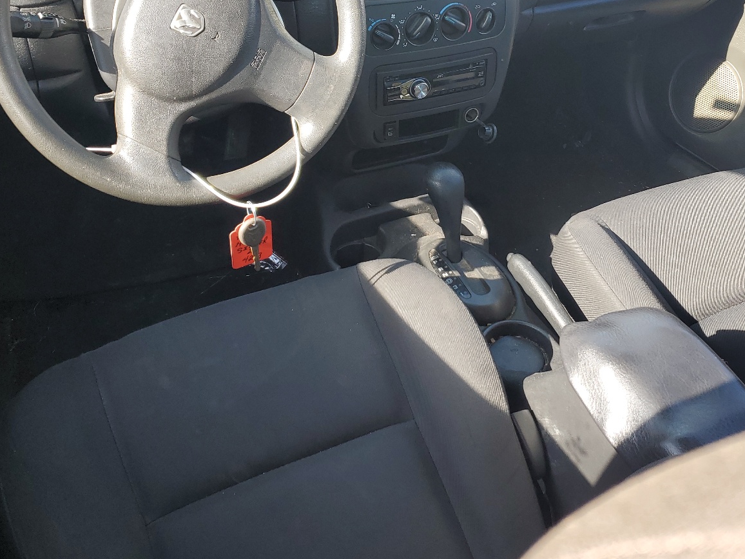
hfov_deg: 51.1
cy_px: 181
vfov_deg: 39.1
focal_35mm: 36
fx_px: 775
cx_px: 443
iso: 50
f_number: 1.5
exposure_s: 1/156
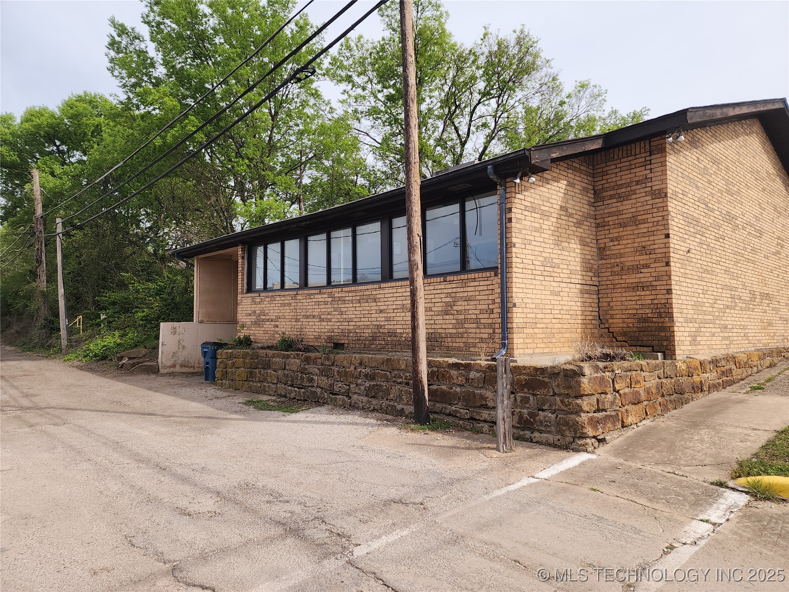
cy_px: 296
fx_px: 524
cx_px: 394
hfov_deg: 73.9
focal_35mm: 23
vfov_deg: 58.9
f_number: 1.8
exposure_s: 1/771
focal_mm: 6.4
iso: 12
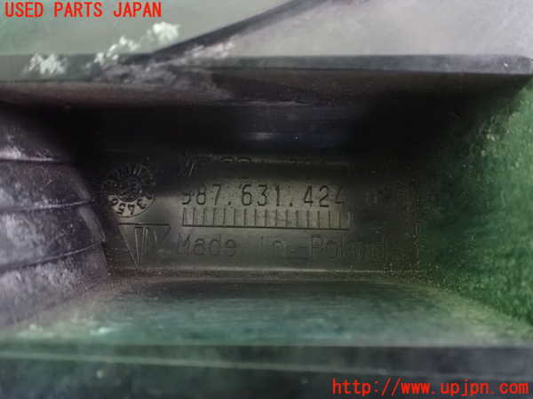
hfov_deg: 60.0
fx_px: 462
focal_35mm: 30
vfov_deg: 46.8
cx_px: 266
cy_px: 200
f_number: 2.3
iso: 1600
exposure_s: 1/20
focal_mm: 5.4
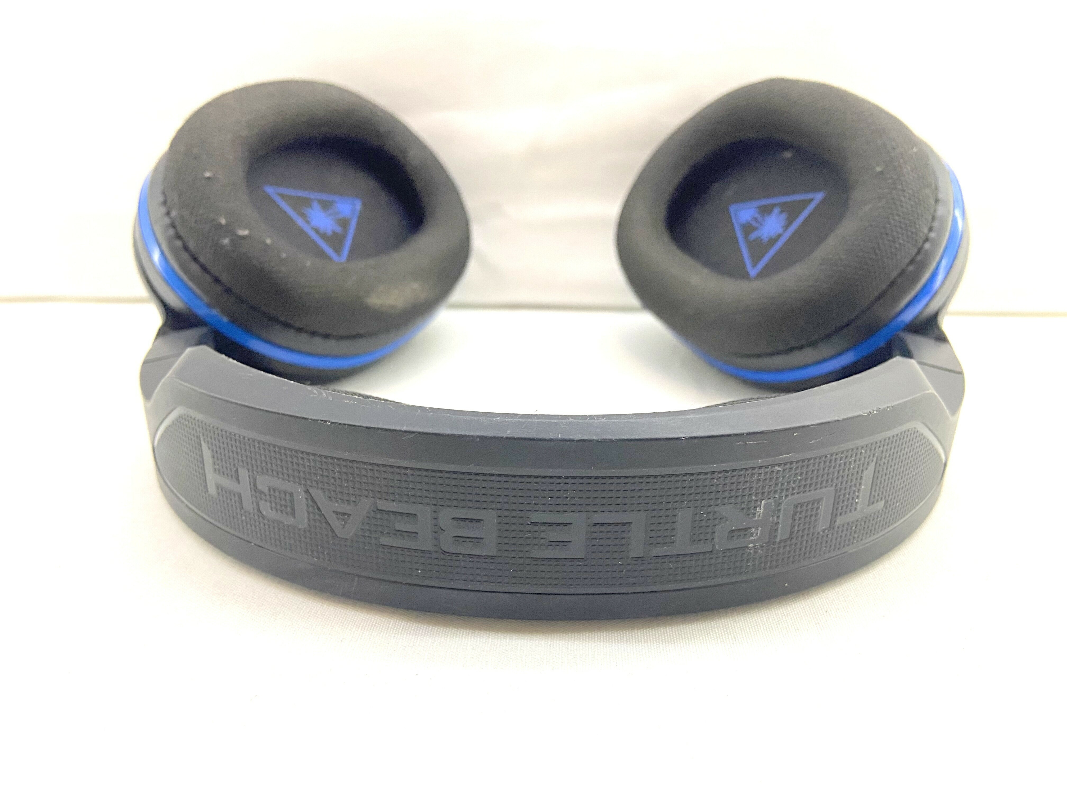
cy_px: 400
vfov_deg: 53.1
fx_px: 801
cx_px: 534
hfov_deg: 67.3
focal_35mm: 26
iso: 160
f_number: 1.8
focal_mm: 4.25
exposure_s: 1/50
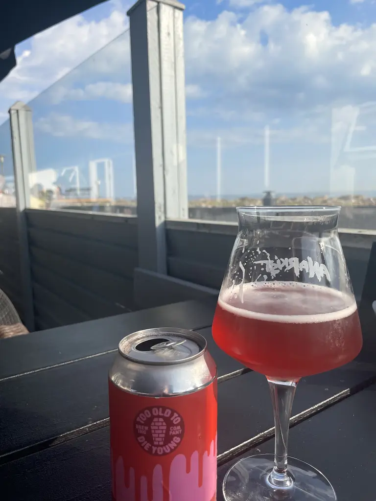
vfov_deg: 67.3
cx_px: 188
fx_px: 377
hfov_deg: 53.1
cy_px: 250
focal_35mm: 26
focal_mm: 4.2
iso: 32
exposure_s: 1/3509
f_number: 1.6
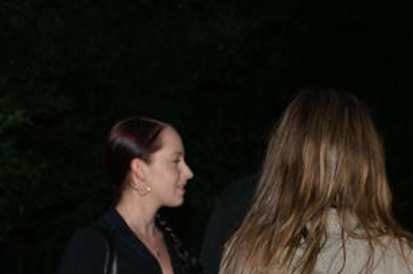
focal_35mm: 75
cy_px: 212
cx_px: 369
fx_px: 859
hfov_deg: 26.2
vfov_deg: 18.0
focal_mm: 24
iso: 400
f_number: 2.8
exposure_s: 1/60
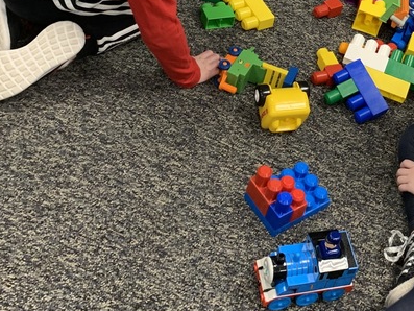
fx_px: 802
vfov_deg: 20.9
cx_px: 388
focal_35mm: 67
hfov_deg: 27.7
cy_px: -32
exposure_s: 1/60
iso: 125
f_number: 1.8
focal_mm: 4.25
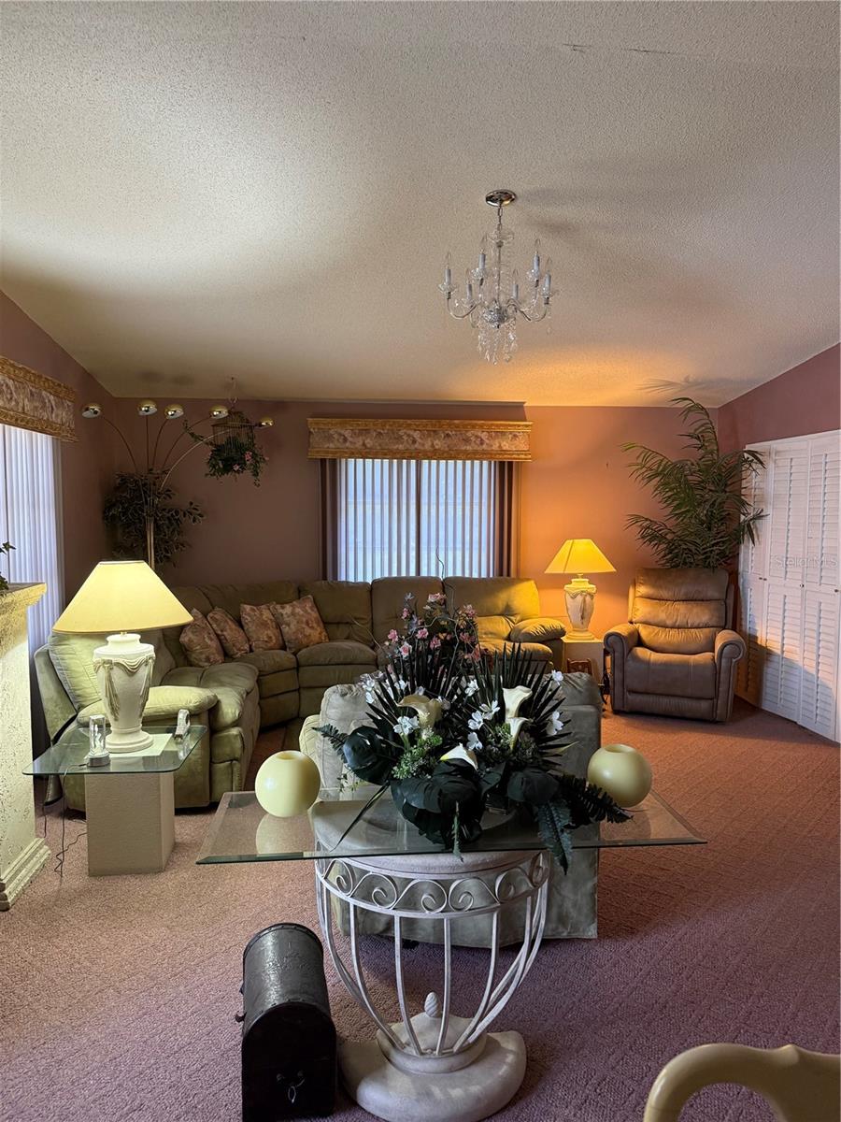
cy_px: 561
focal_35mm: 24
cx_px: 420
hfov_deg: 56.8
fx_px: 777
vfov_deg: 71.6
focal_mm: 6.76
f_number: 1.78
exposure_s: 1/60
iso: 400
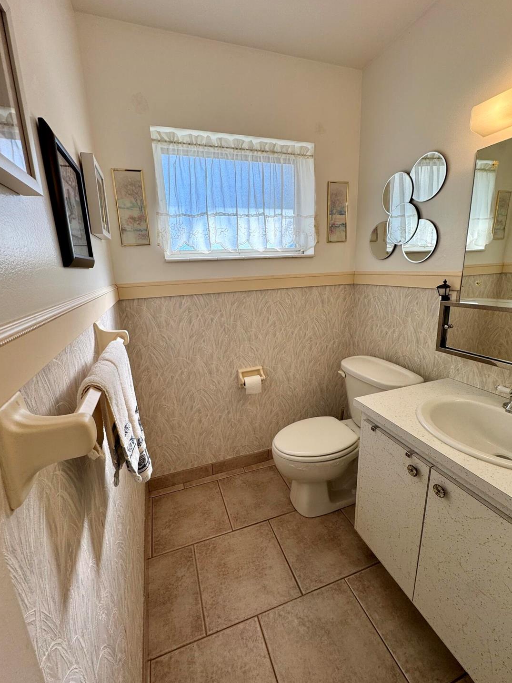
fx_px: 296
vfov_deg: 98.2
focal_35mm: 15
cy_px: 340
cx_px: 255
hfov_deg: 81.7
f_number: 2.2
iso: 40
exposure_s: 1/171
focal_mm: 2.22
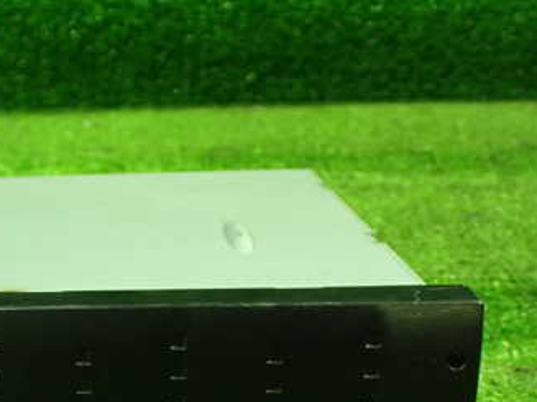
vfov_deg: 26.1
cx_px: 49
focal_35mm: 55
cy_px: 317
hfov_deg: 33.1
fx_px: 853
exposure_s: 1/30
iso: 1000
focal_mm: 5.4
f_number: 2.3
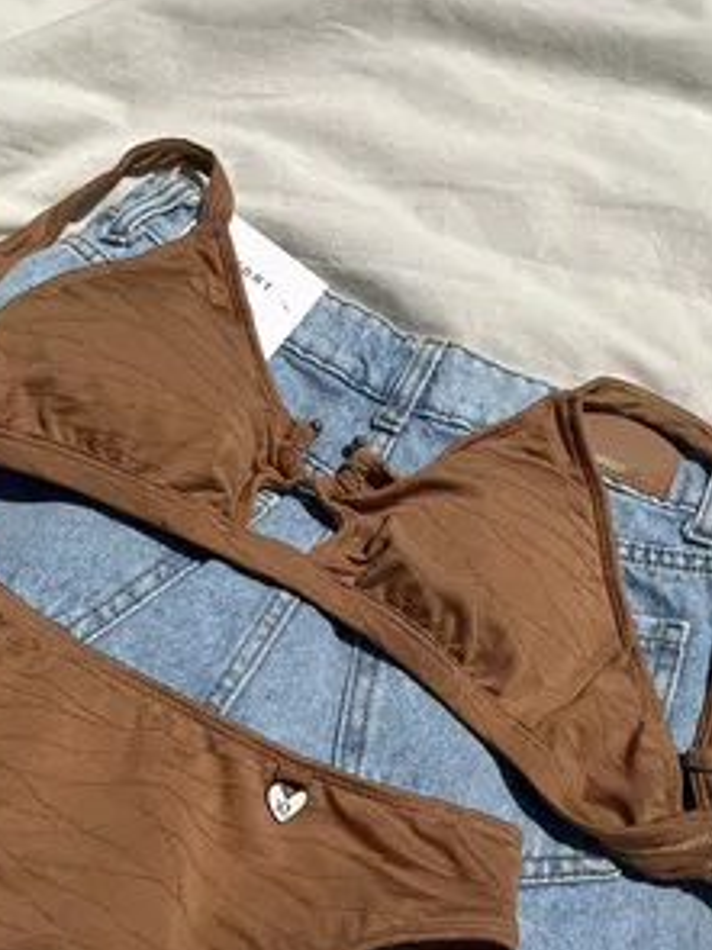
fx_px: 1290
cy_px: 601
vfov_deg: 40.1
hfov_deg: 30.8
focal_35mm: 47
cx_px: 393
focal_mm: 5.1
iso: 50
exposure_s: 1/15152
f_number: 1.6
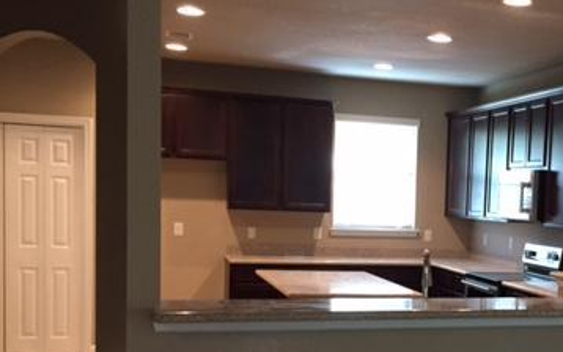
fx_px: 844
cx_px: 453
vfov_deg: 23.3
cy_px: 273
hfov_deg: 35.6
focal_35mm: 55
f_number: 2.2
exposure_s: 1/24
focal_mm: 4.15
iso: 250
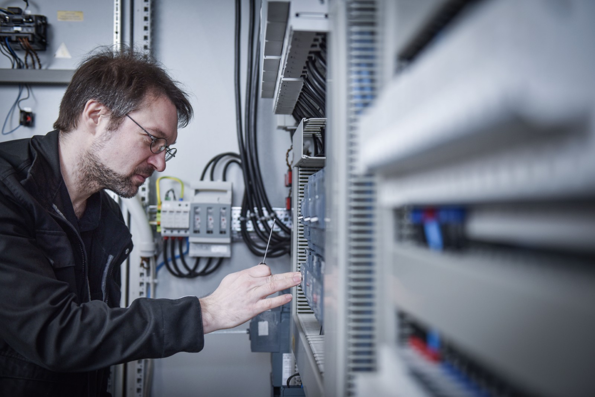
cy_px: 198
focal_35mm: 42
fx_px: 694
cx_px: 298
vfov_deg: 31.9
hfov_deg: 46.4
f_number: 2.8
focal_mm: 42
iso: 200
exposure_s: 1/160
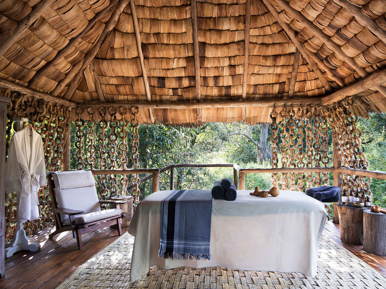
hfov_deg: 78.8
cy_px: 147
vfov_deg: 63.4
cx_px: 212
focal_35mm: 21
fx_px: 234
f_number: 9.5
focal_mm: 19
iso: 200
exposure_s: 1/4
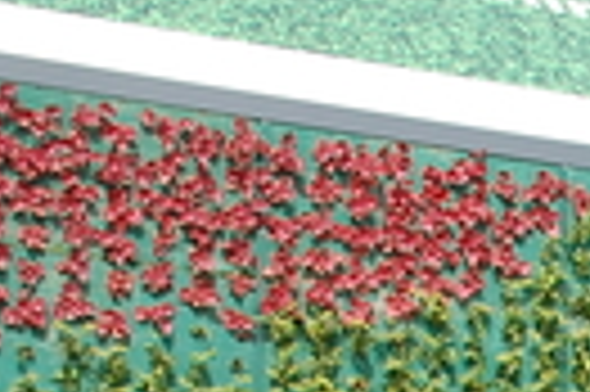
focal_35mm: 172
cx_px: 1054
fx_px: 2820
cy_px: 748
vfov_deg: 7.7
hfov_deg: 11.1
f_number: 8
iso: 200
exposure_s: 1/250
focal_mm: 25
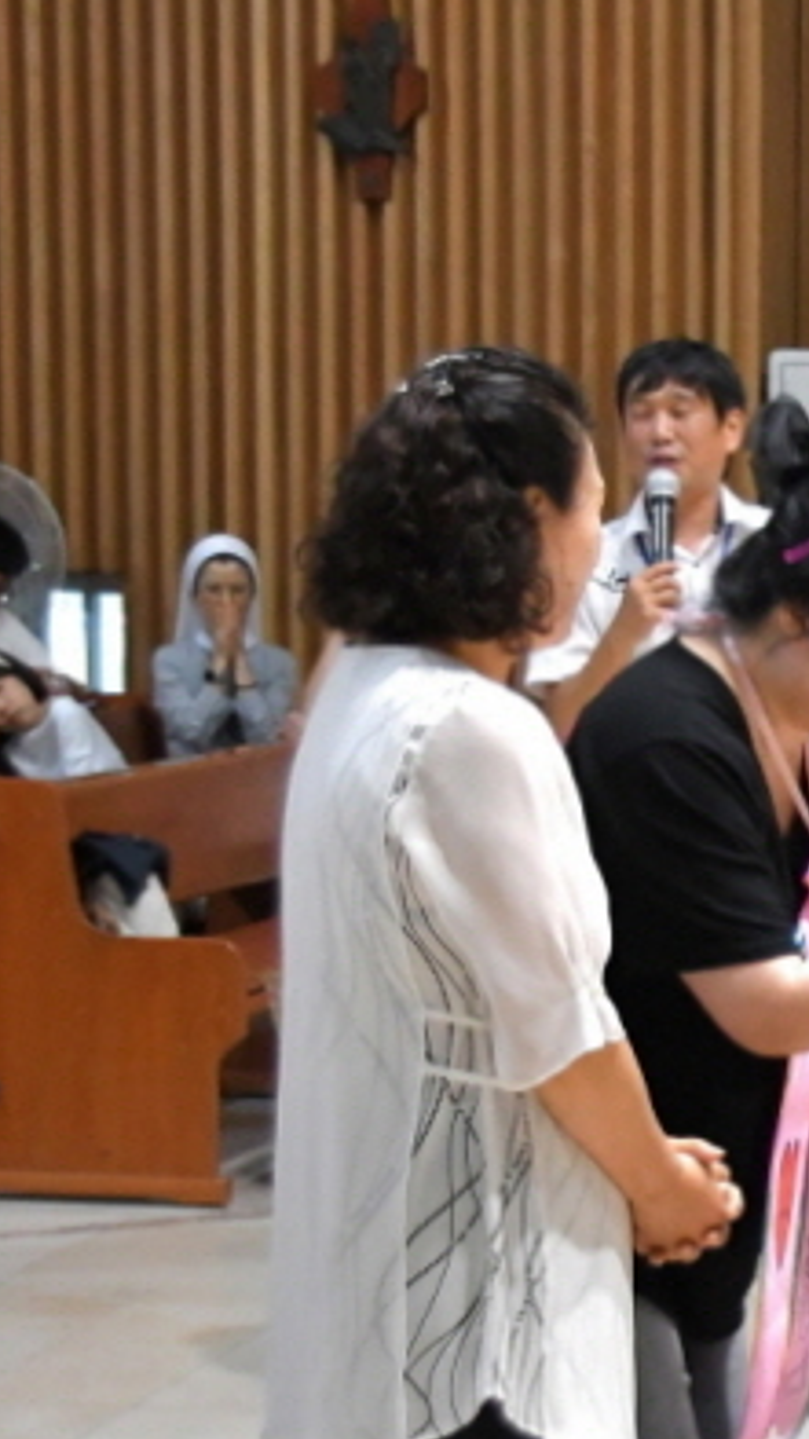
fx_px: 5264
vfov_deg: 15.5
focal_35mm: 138
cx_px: 1215
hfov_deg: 8.6
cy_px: 1104
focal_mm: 32
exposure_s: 1/125
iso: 2200
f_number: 4.2
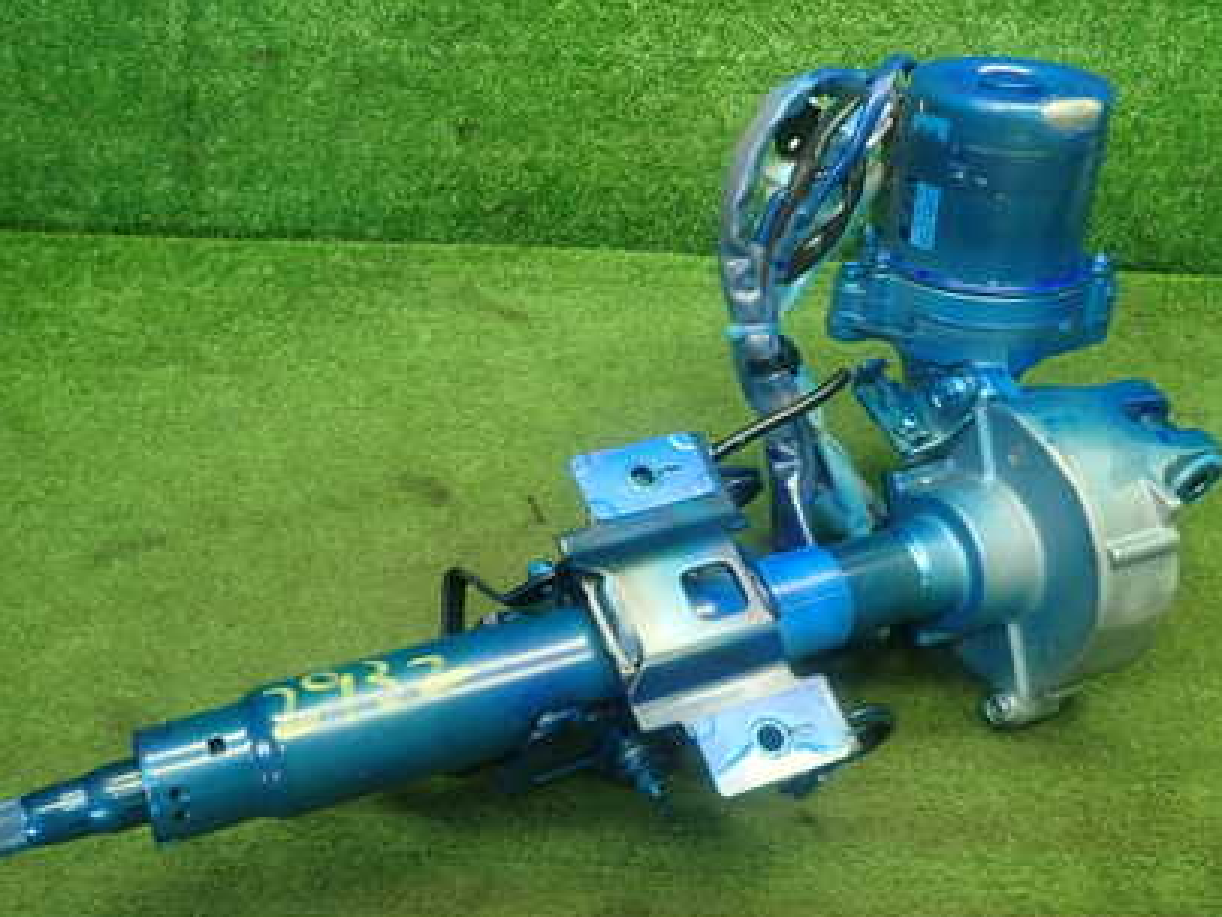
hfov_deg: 50.1
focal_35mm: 37
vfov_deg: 38.7
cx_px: 613
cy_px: 483
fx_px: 1307
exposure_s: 1/50
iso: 200
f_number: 2
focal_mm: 4.5
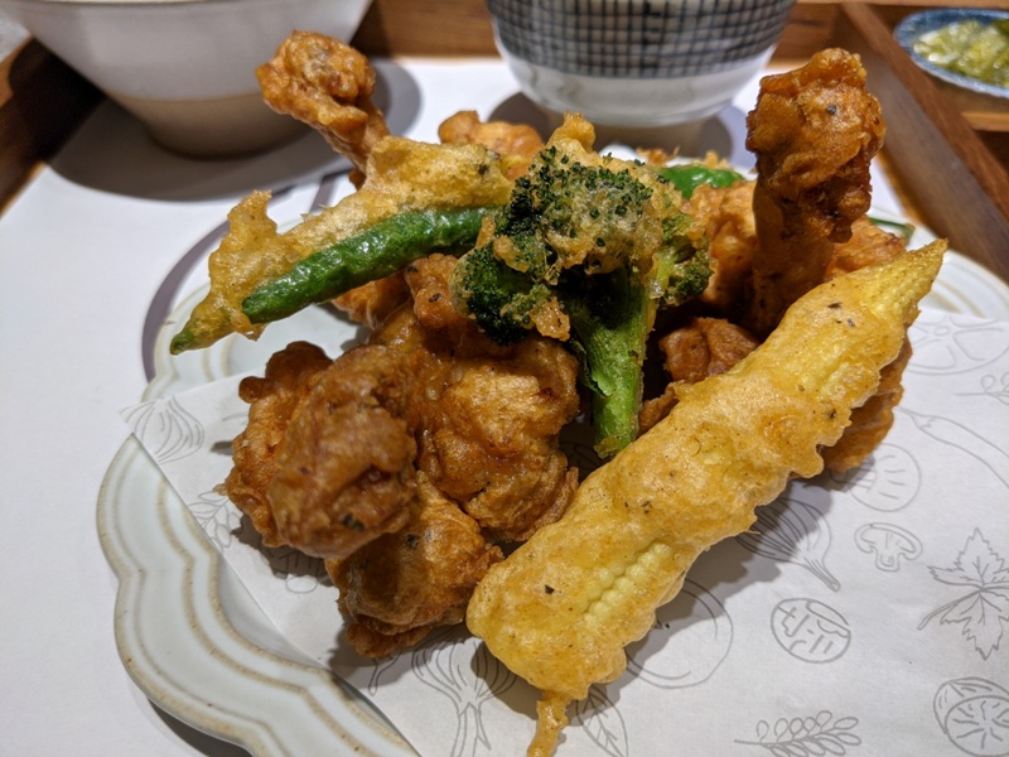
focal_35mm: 27
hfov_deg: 65.3
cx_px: 504
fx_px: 787
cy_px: 378
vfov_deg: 51.4
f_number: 1.73
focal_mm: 4.38
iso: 60
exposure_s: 1/40
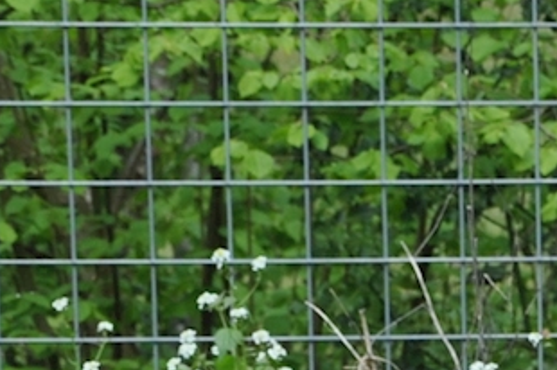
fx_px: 6462
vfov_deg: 3.2
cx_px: 895
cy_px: 919
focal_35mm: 418
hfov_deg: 4.9
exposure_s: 1/250
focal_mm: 45
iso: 200
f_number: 8
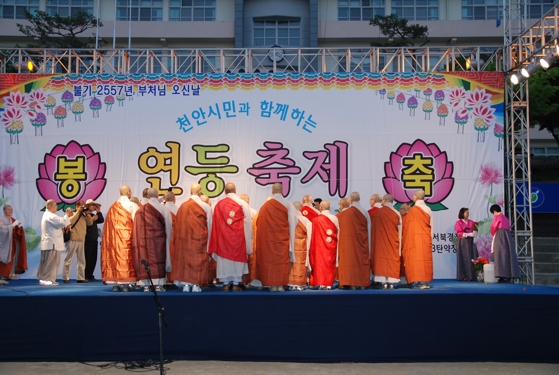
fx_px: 607
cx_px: 280
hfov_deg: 49.5
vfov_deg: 34.4
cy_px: 188
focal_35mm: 39
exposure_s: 1/80
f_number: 5
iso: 200
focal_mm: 26
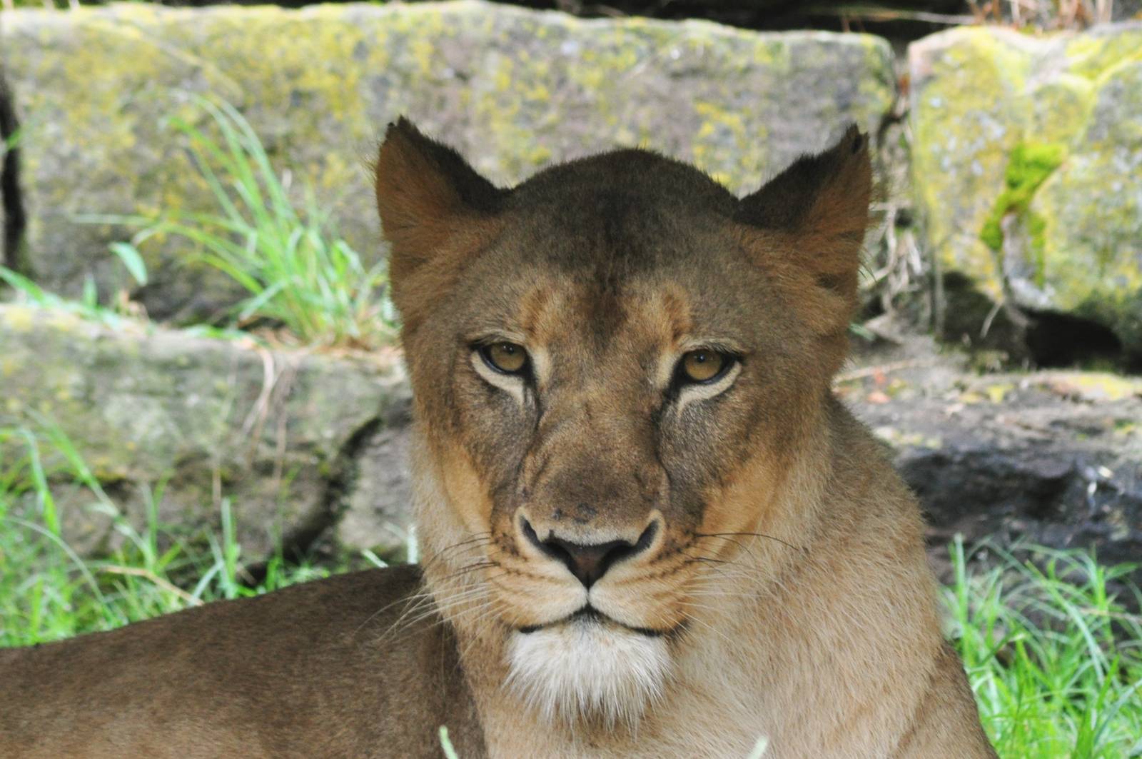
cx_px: 571
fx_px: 14259
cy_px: 380
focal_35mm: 450
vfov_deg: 3.0
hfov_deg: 4.6
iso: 800
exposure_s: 1/125
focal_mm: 300
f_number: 9
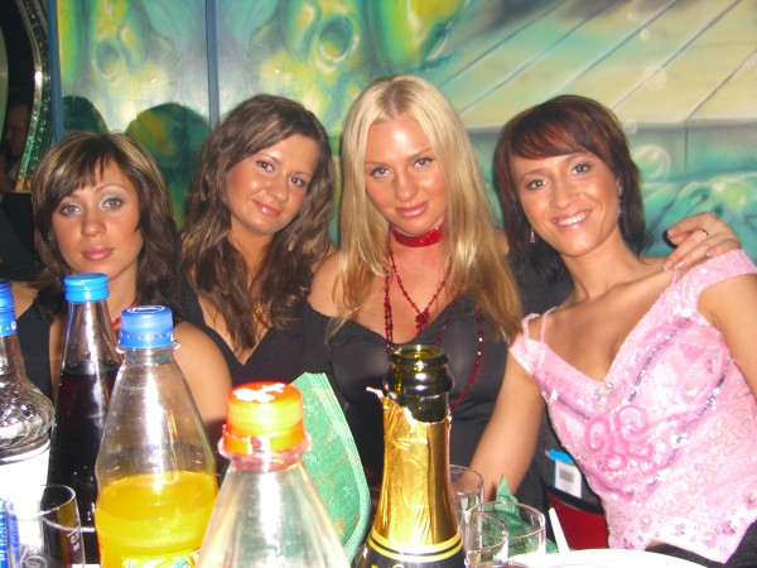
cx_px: 378
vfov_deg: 37.7
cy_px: 284
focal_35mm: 38
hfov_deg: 49.0
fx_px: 831
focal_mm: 7.9
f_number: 2.8
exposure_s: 1/60
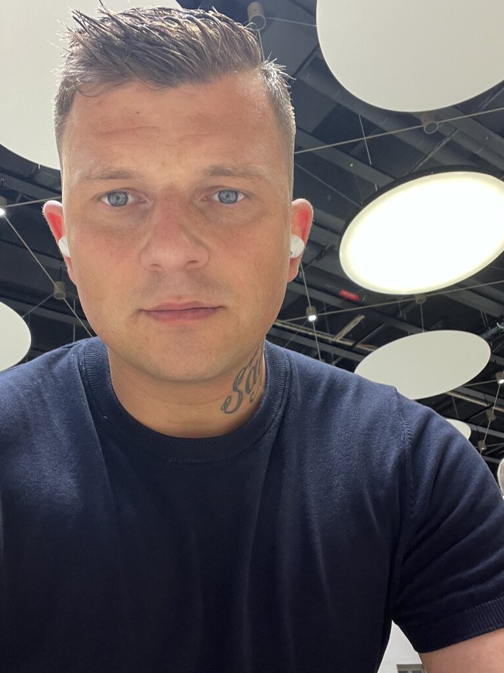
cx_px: 269
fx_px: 680
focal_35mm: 35
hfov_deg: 40.7
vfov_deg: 52.6
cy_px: 364
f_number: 2.2
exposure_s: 1/50
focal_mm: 2.71
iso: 125
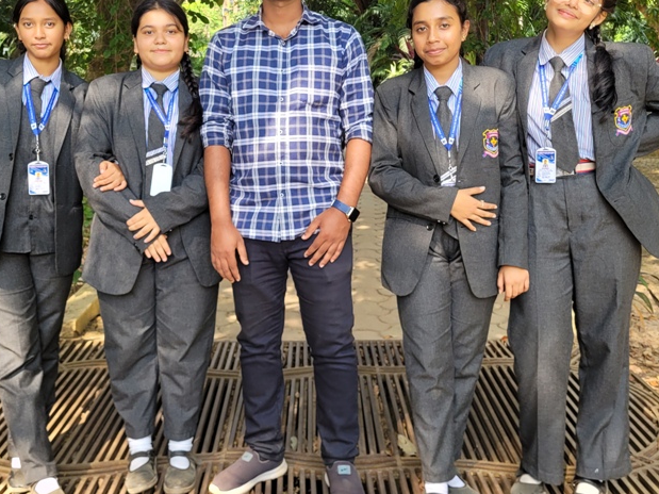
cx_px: 293
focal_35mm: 43
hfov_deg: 43.8
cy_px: 221
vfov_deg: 33.6
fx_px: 818
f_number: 1.8
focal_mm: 5.4
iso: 40
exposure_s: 1/147
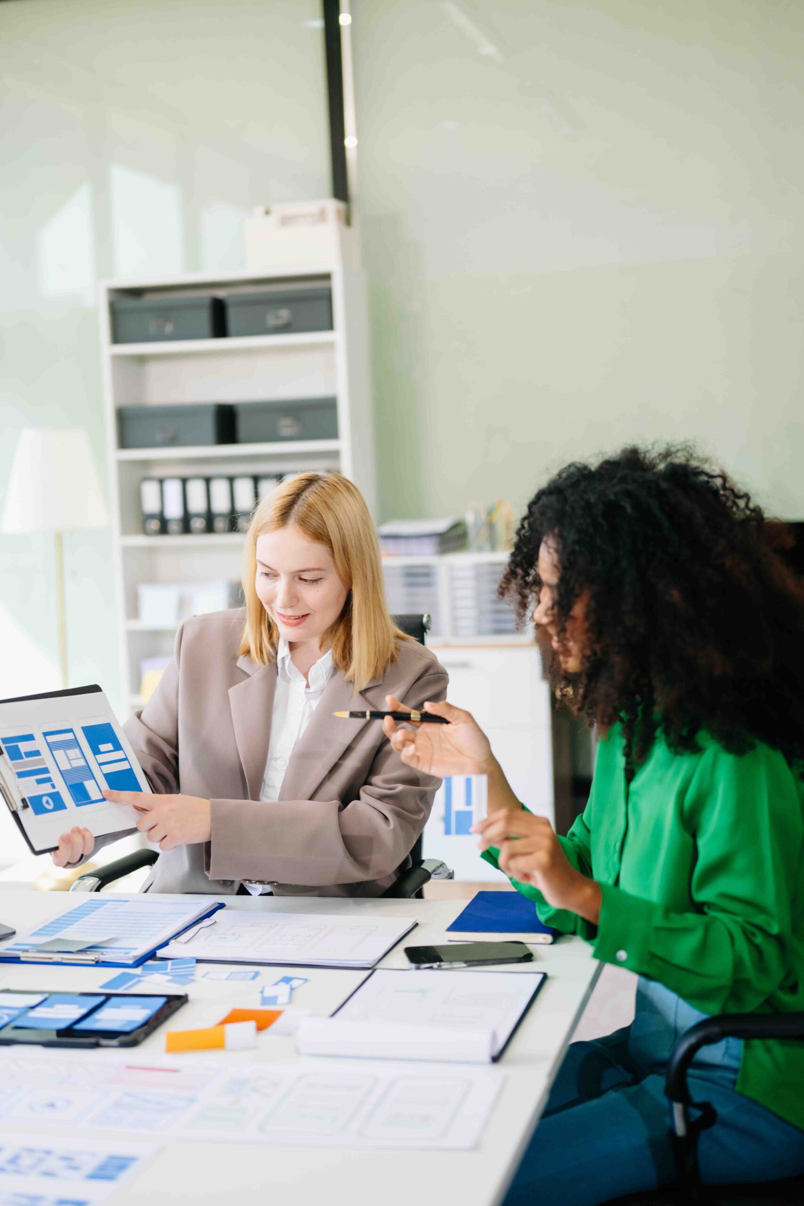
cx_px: 402
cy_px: 603
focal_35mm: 50
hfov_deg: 27.0
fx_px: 1675
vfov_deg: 39.6
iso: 400
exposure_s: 1/400
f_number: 1.8
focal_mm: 50
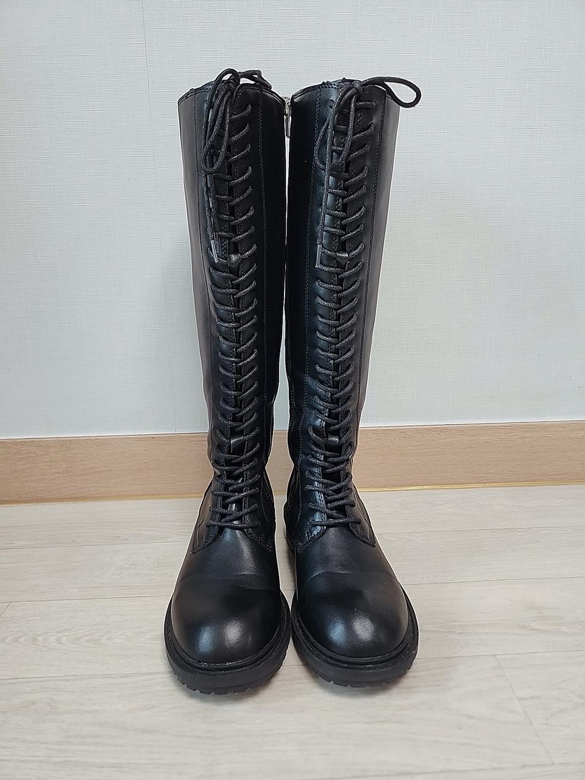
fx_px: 541
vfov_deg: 71.6
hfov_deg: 56.8
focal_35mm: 24
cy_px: 390
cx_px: 292
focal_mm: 5
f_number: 1.8
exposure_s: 1/59.2
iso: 131
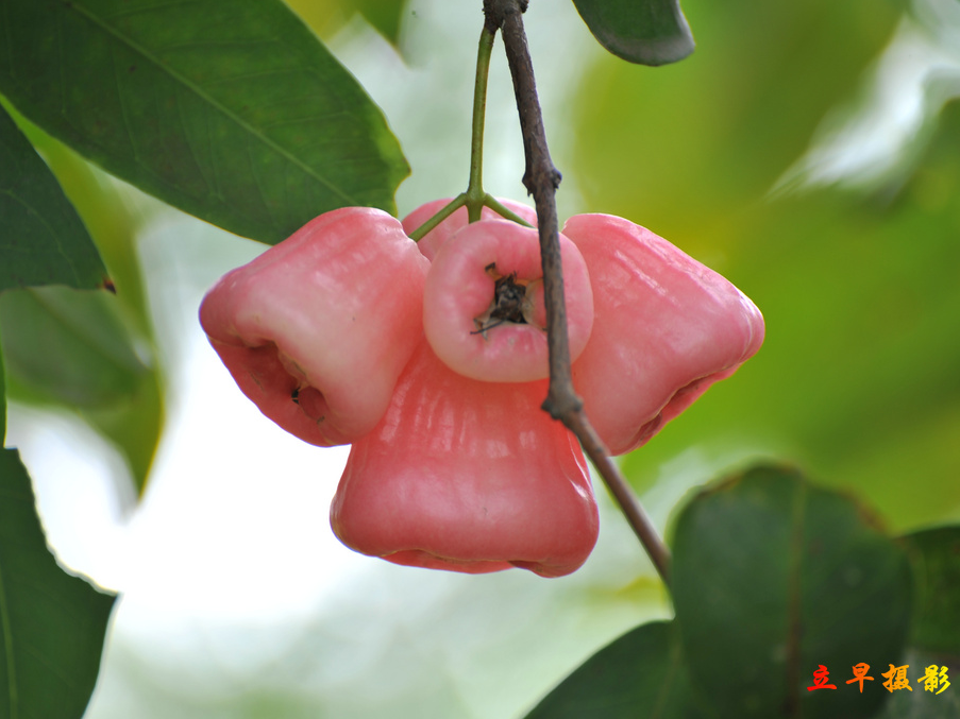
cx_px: 433
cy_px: 358
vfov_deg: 4.5
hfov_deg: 6.1
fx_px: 9067
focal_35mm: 327
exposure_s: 1/60
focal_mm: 300
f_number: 5.6
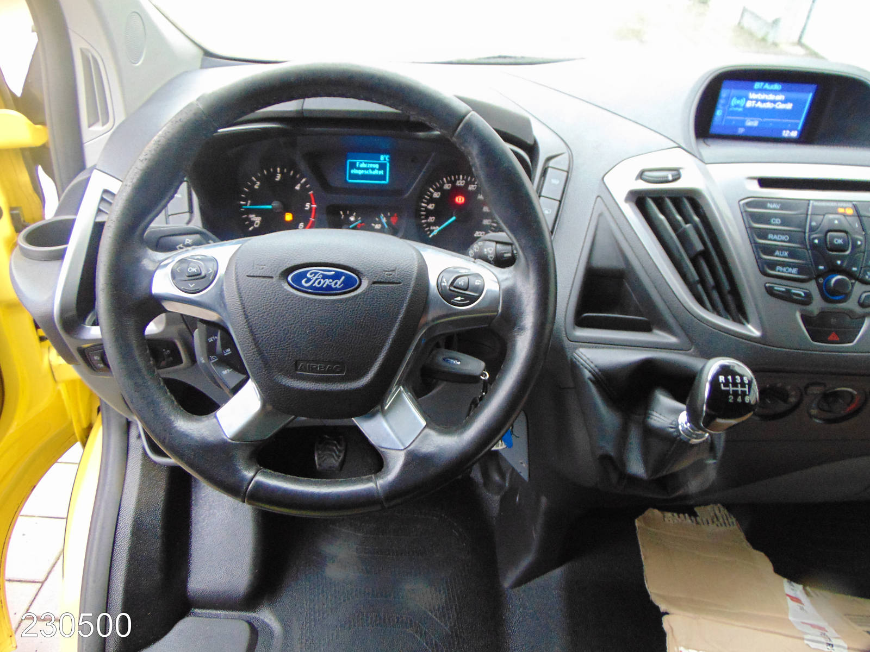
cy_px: 326
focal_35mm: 25
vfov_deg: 54.9
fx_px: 628
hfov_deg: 69.4
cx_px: 435
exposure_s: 1/30
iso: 400
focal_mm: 4.5
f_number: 3
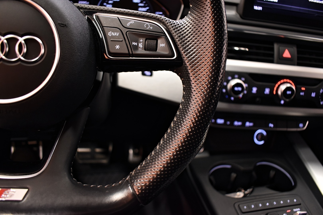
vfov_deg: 47.9
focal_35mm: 27
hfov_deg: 67.4
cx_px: 162
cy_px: 108
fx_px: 242
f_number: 3.5
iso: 1100
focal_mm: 18
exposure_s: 1/30
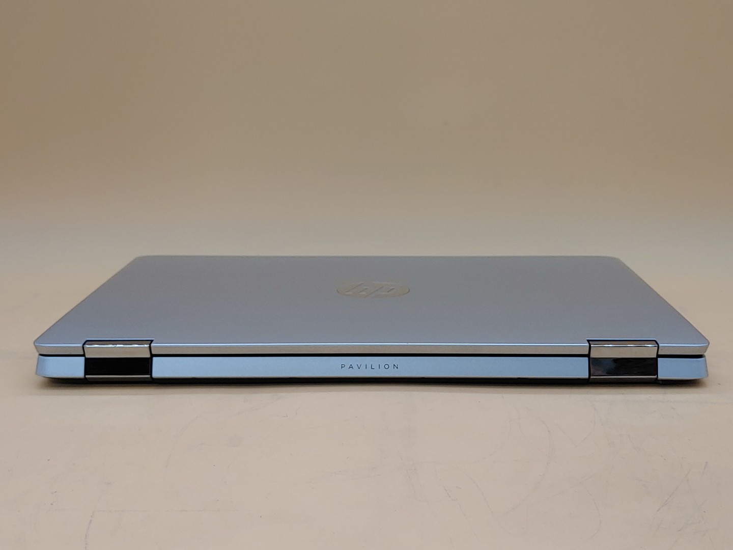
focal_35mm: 46
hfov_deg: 41.2
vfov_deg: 31.5
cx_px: 366
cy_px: 275
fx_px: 974
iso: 50
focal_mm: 4.36
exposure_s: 1/123
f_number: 1.8
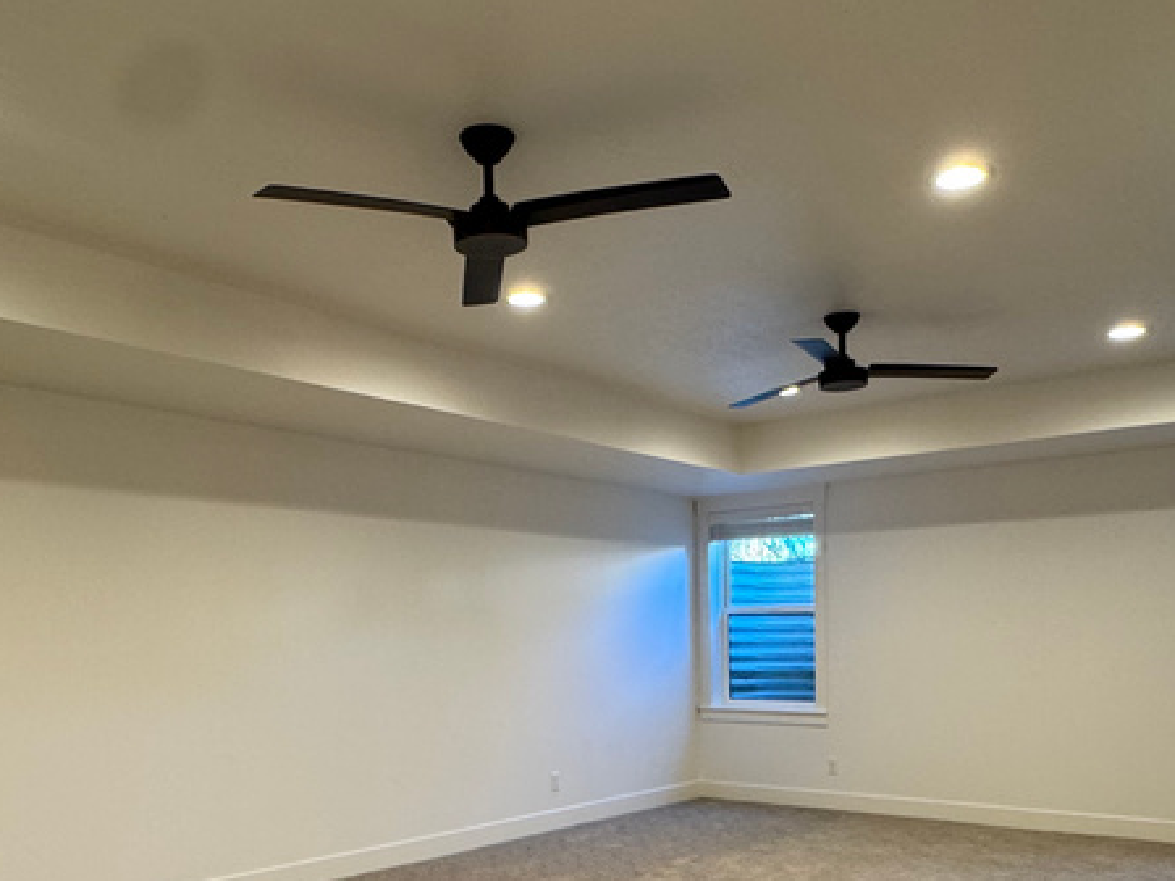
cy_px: 642
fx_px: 1086
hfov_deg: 56.7
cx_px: 527
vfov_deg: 43.0
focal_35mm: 32
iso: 160
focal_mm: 2.22
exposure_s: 1/60
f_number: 2.2
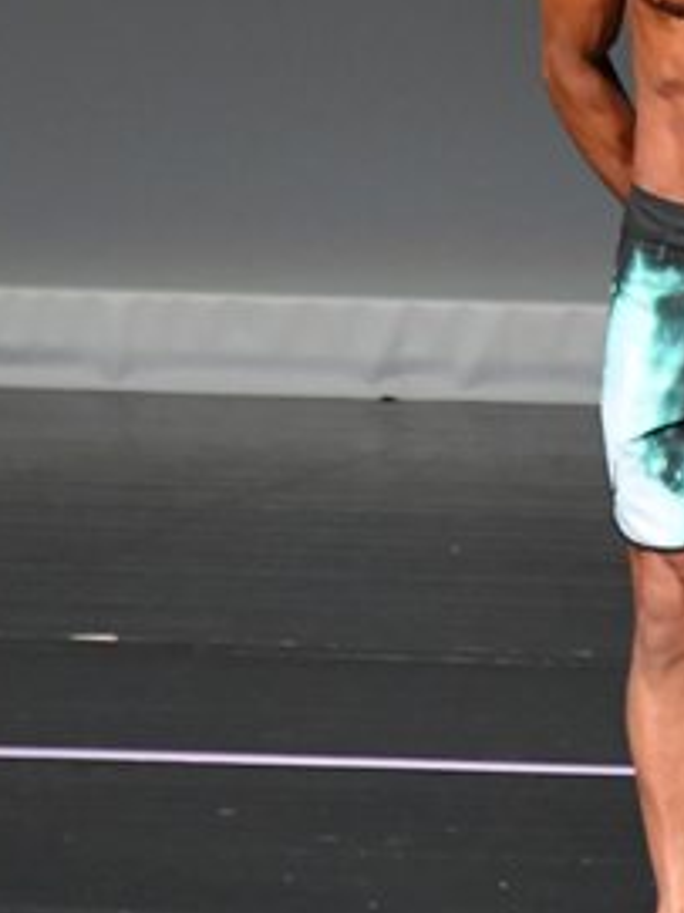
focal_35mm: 1031
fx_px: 27184
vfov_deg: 1.9
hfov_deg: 1.4
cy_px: 246
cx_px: 777
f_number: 5.6
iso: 5000
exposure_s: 1/400
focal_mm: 250
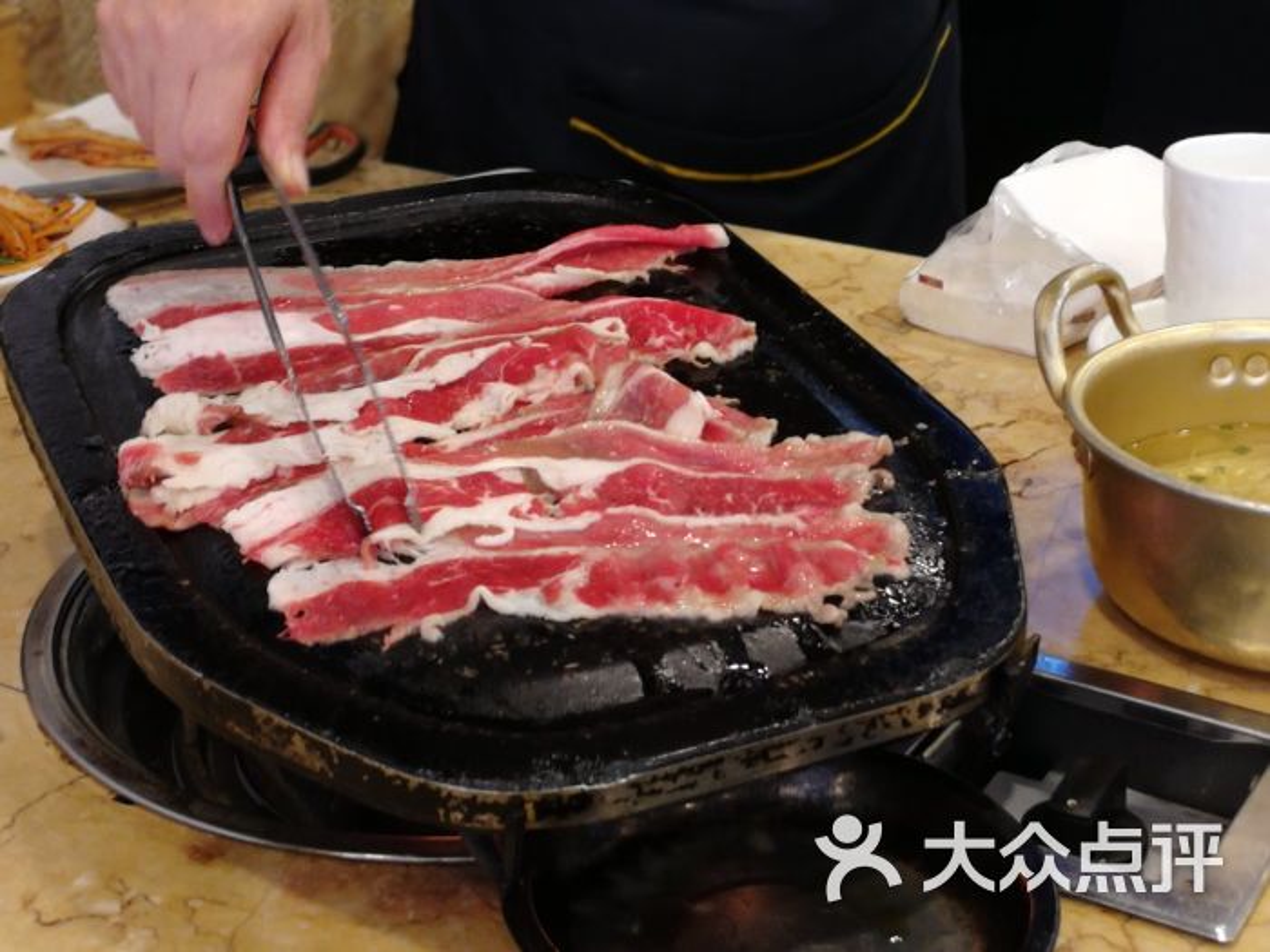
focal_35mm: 54
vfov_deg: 27.0
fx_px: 1981
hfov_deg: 35.5
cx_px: 635
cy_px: 476
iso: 250
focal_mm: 3.95
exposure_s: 1/33.3
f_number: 8
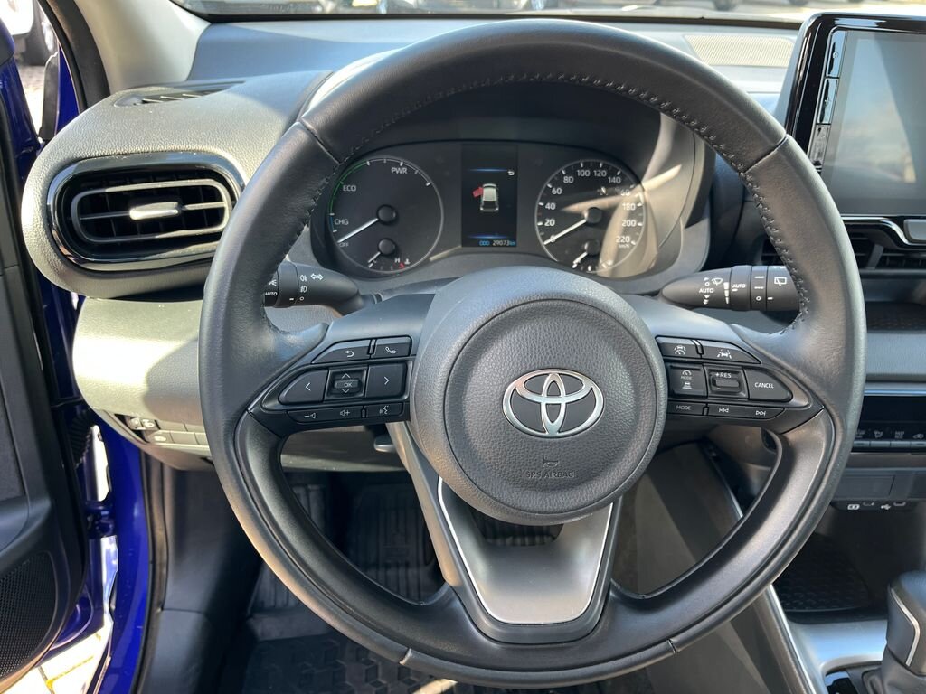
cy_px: 347
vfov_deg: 53.1
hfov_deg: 67.3
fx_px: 696
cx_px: 463
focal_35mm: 26
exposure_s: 1/121
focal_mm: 5.1
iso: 125
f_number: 1.6
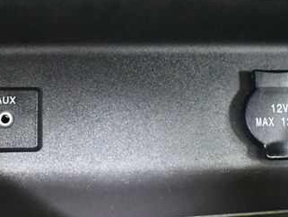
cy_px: 86
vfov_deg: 21.3
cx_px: 108
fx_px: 574
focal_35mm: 69
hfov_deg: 28.1
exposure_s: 1/10
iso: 12800
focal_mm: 18
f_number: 3.5
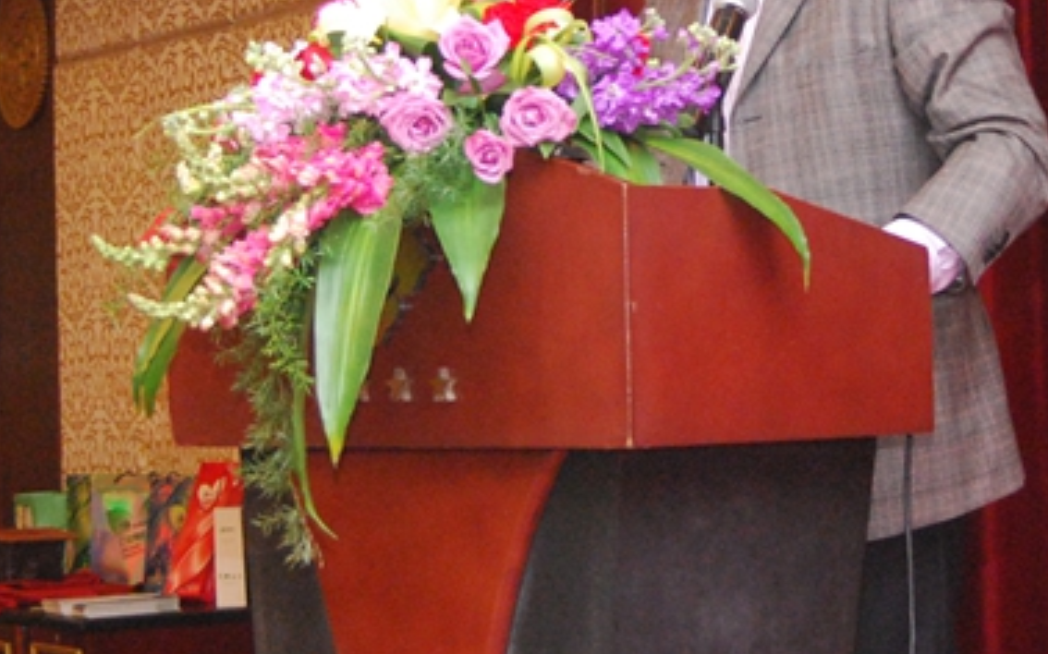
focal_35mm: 68
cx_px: 704
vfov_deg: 18.9
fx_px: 1942
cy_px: 133
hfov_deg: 30.0
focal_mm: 28
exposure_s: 1/60
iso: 1600
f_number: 4.2
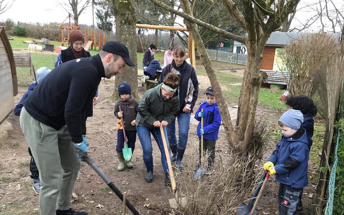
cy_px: 133
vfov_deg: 37.1
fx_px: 319
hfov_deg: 56.7
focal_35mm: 34
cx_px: 177
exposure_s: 1/100
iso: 40
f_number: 2.4
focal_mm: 3.3
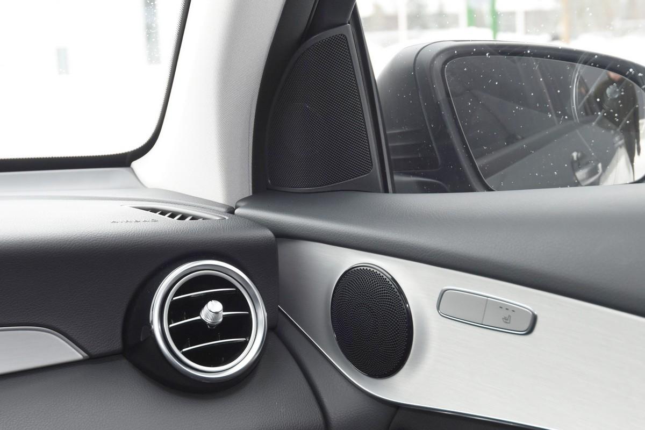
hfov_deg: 54.4
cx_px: 322
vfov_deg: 37.9
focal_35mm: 35
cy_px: 215
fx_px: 627
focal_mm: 35
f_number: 5.6
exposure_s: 1/250
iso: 640
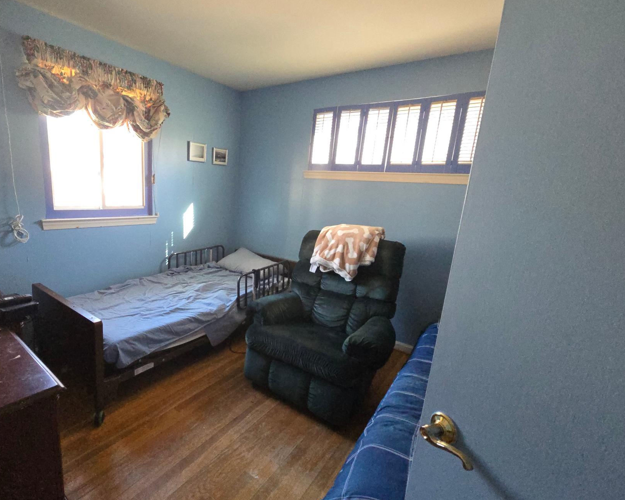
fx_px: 296
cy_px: 257
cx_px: 254
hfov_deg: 92.0
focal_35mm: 16
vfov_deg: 80.4
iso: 640
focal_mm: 2.2
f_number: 2.2
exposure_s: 1/60
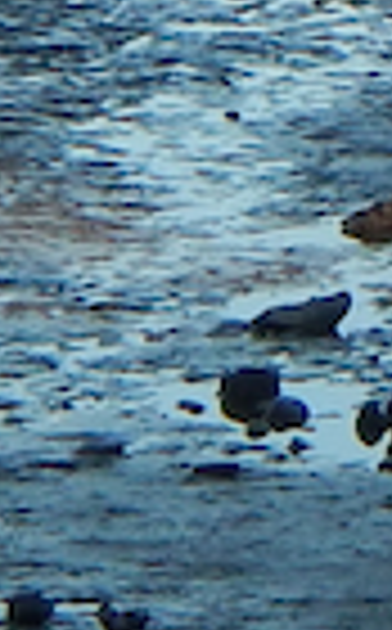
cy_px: -950
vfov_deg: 3.1
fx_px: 11483
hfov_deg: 1.9
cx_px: 2122
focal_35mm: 669
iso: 125
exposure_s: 1/320
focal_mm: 12.3
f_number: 4.1
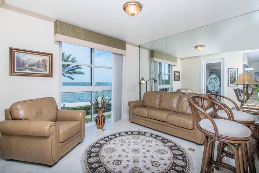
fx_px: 119
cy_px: 86
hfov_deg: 95.0
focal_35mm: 16
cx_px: 130
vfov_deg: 72.1
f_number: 10
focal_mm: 11
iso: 640
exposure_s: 1/250
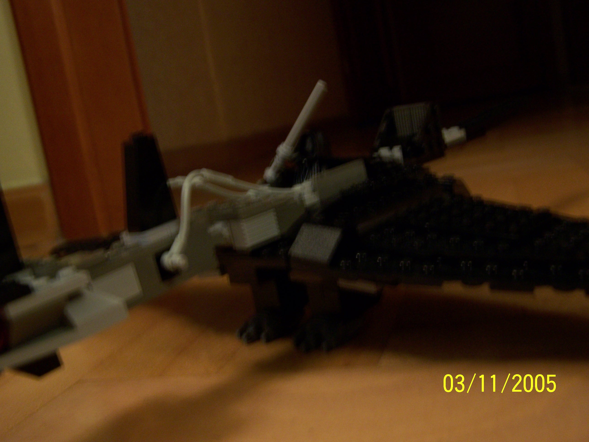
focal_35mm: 38
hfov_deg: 49.0
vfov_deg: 37.7
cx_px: 294
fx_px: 647
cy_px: 221
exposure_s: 1/8
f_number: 2.8
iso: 140
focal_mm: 6.3
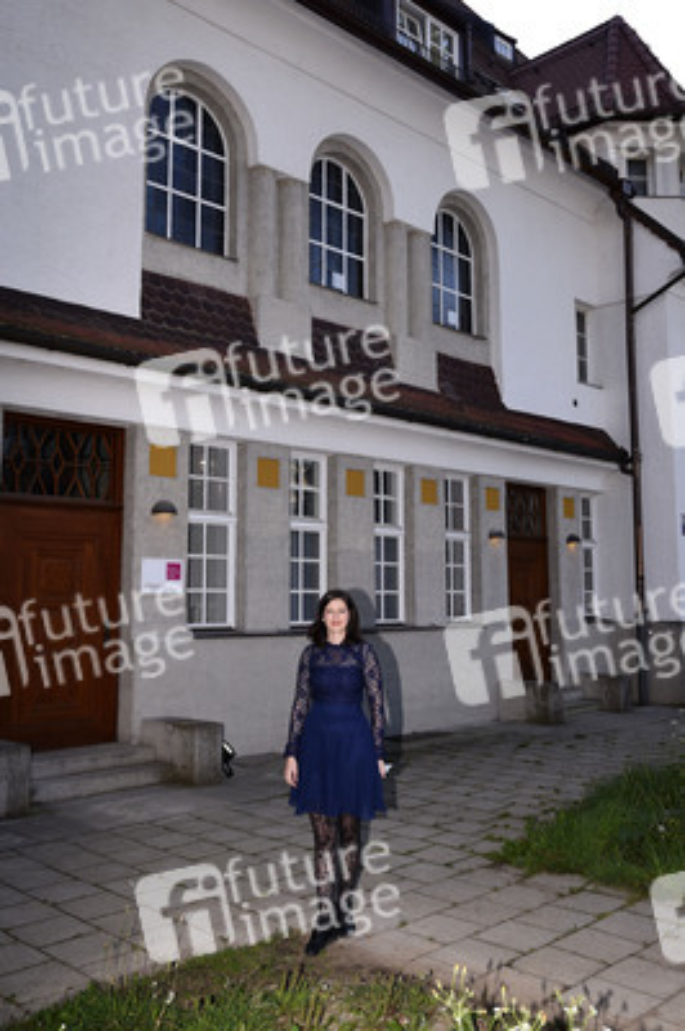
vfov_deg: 60.3
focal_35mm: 31
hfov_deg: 42.3
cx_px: 342
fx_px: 886
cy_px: 516
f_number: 8
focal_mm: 31
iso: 320
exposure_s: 1/160
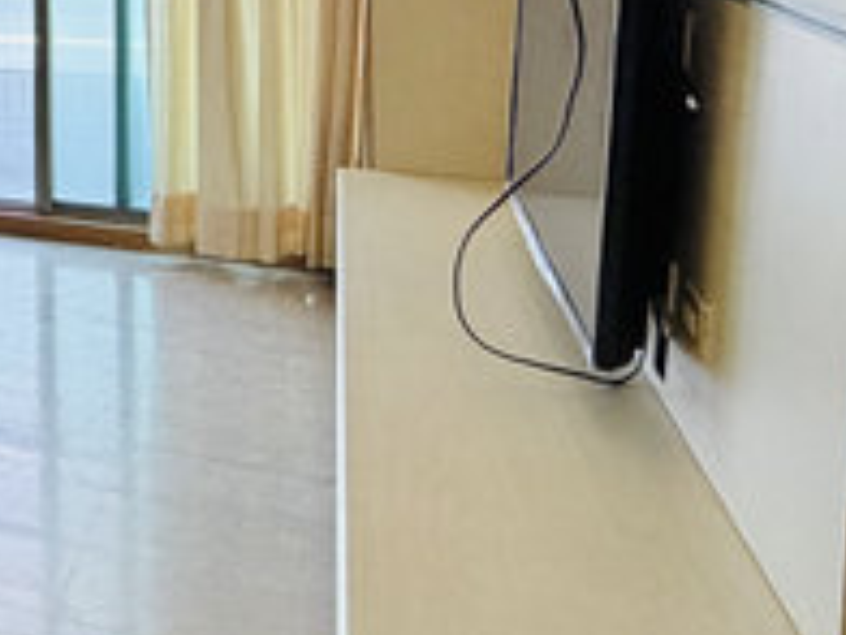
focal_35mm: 57
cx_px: -483
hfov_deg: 24.5
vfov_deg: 23.6
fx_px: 1393
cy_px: -112
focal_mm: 2.22
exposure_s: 1/120
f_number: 2.2
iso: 250
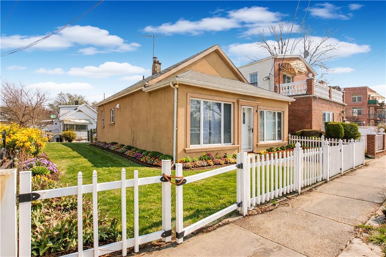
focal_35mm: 18
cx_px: 193
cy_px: 128
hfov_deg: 90.0
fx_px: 193
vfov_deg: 67.3
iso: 160
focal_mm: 12.2
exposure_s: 1/250
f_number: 8
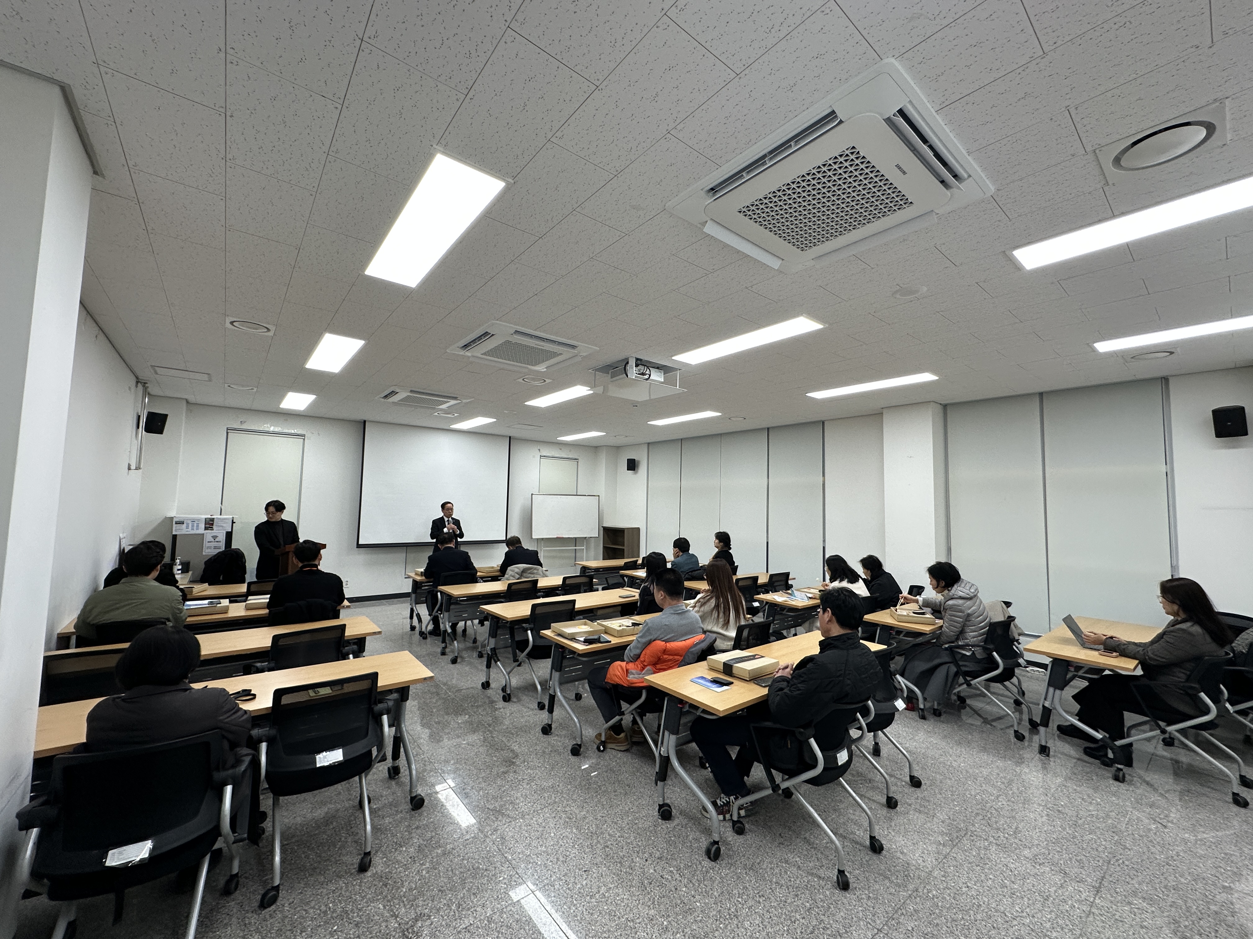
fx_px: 507
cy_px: 470
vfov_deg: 85.7
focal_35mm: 14
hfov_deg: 102.1
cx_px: 626
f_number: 2.2
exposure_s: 1/99
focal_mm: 2.22
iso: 100
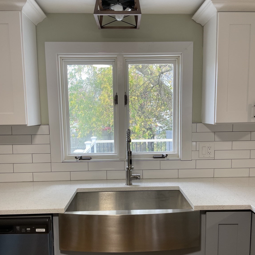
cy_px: 147
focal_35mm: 31
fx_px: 258
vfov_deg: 52.3
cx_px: 128
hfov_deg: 52.5
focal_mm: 4.2
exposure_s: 1/120
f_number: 1.6
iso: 125
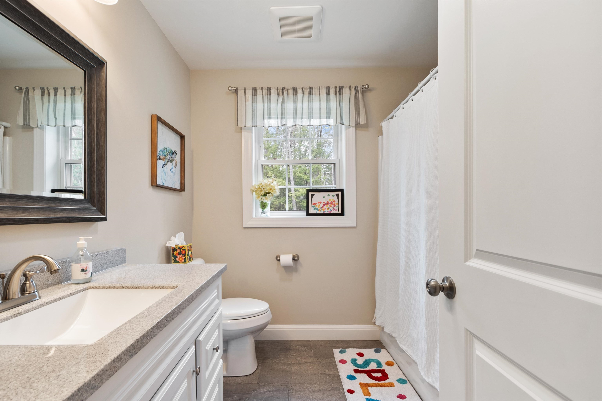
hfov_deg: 100.4
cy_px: 200
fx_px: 251
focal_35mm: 15
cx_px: 301
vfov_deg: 77.3
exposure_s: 1/5
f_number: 8
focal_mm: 10
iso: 320
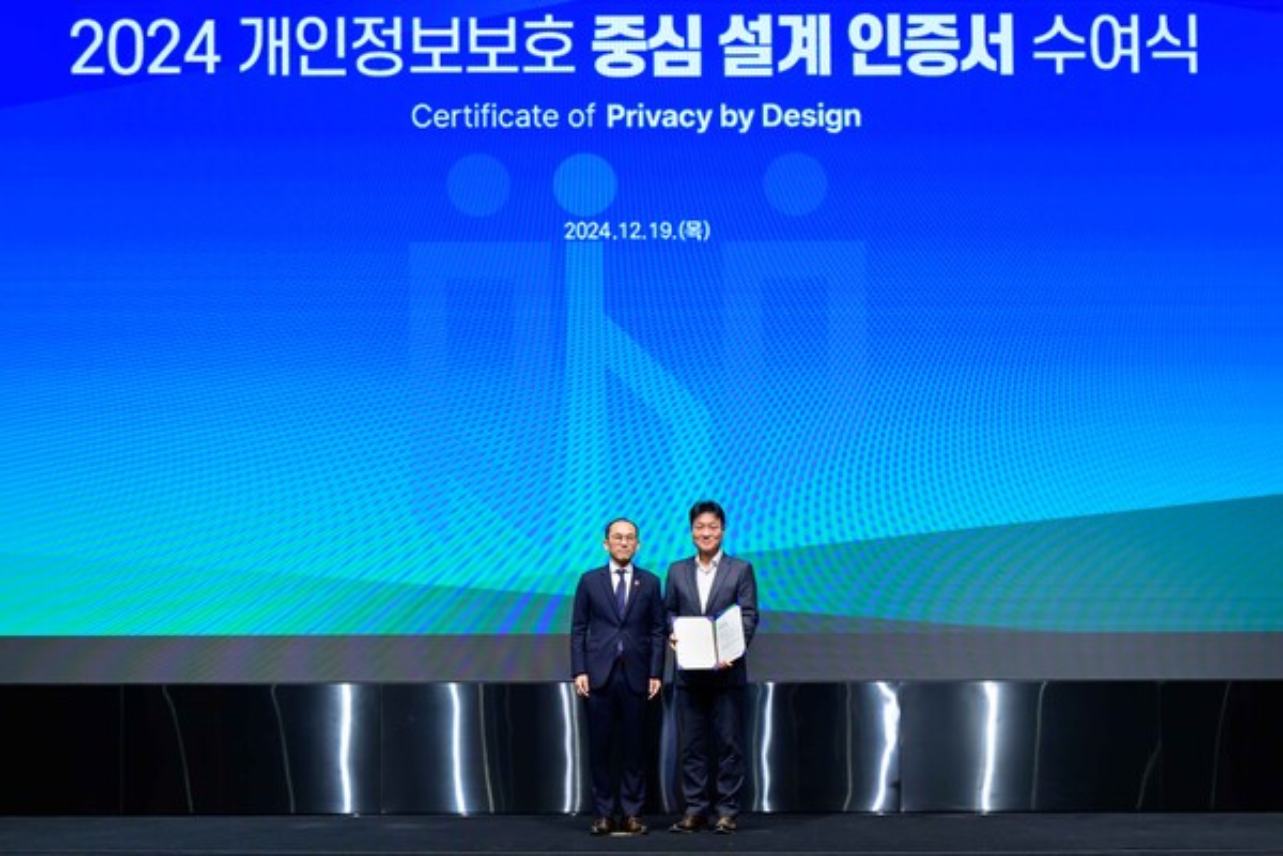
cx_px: 642
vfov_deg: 39.4
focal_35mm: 34
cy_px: 428
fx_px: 1194
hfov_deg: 56.5
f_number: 5.6
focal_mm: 33.5
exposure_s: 1/90
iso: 2500
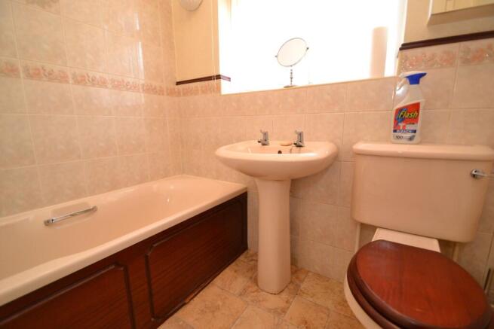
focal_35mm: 15
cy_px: 164
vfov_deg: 77.4
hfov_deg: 100.4
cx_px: 247
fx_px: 206
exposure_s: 1/60
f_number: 3.5
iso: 720
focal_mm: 10
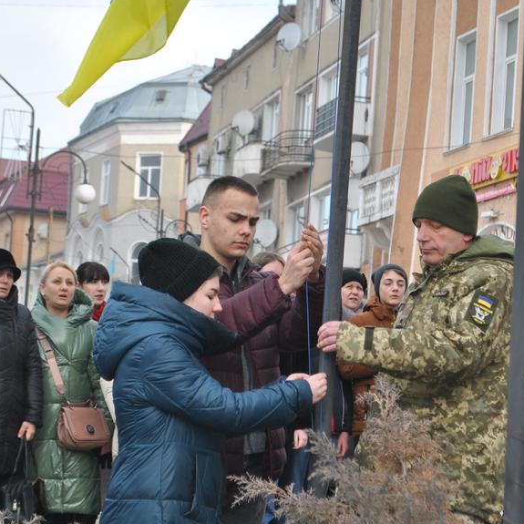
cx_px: 359
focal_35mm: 118
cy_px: 284
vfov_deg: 14.8
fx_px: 2021
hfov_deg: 14.7
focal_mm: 52
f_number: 5.6
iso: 110
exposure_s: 1/125
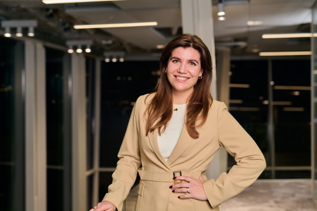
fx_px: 440
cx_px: 158
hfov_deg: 39.6
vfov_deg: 27.0
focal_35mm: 50
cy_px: 106
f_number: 2.8
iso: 320
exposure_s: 1/125
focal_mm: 50
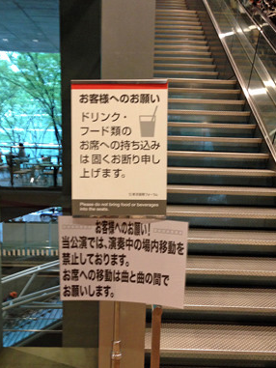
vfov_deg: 47.7
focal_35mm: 39
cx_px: 143
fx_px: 414
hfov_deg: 36.8
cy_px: 210
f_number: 2.4
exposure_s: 1/20
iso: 200
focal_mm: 4.13
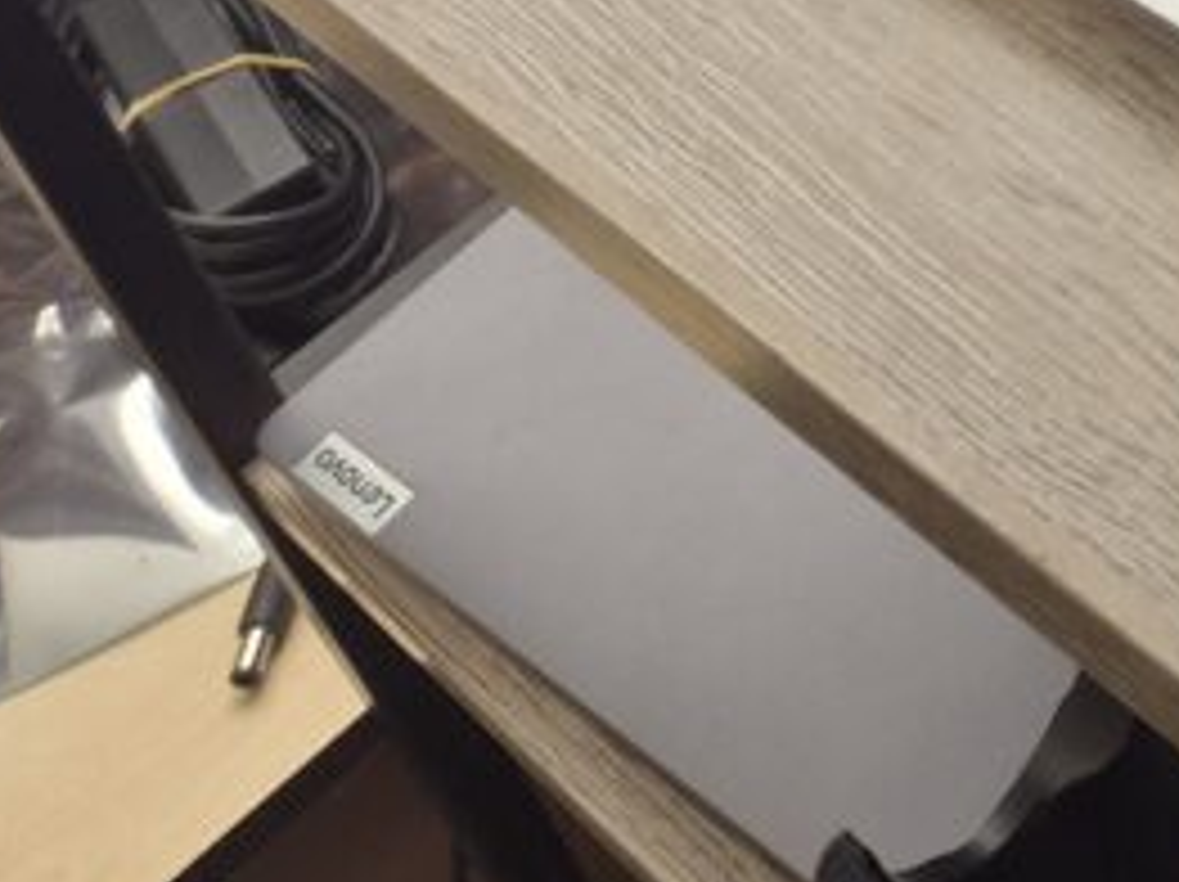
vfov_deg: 14.1
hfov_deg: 18.3
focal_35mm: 90
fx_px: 3063
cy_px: -806
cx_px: 1962
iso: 25
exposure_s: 1/165
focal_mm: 5.4
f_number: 1.8
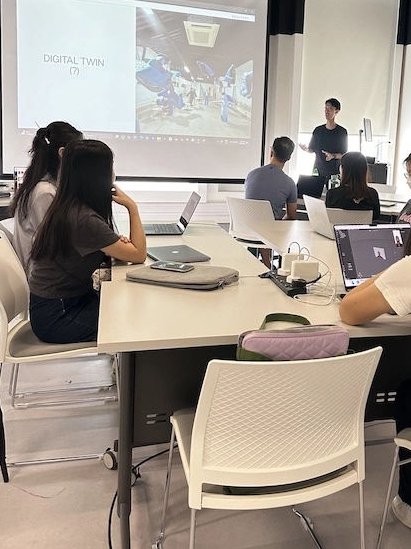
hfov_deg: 40.2
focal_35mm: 35
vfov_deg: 52.1
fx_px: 555
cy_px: 206
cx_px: 274
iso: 320
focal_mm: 6.86
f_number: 1.78
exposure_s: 1/60
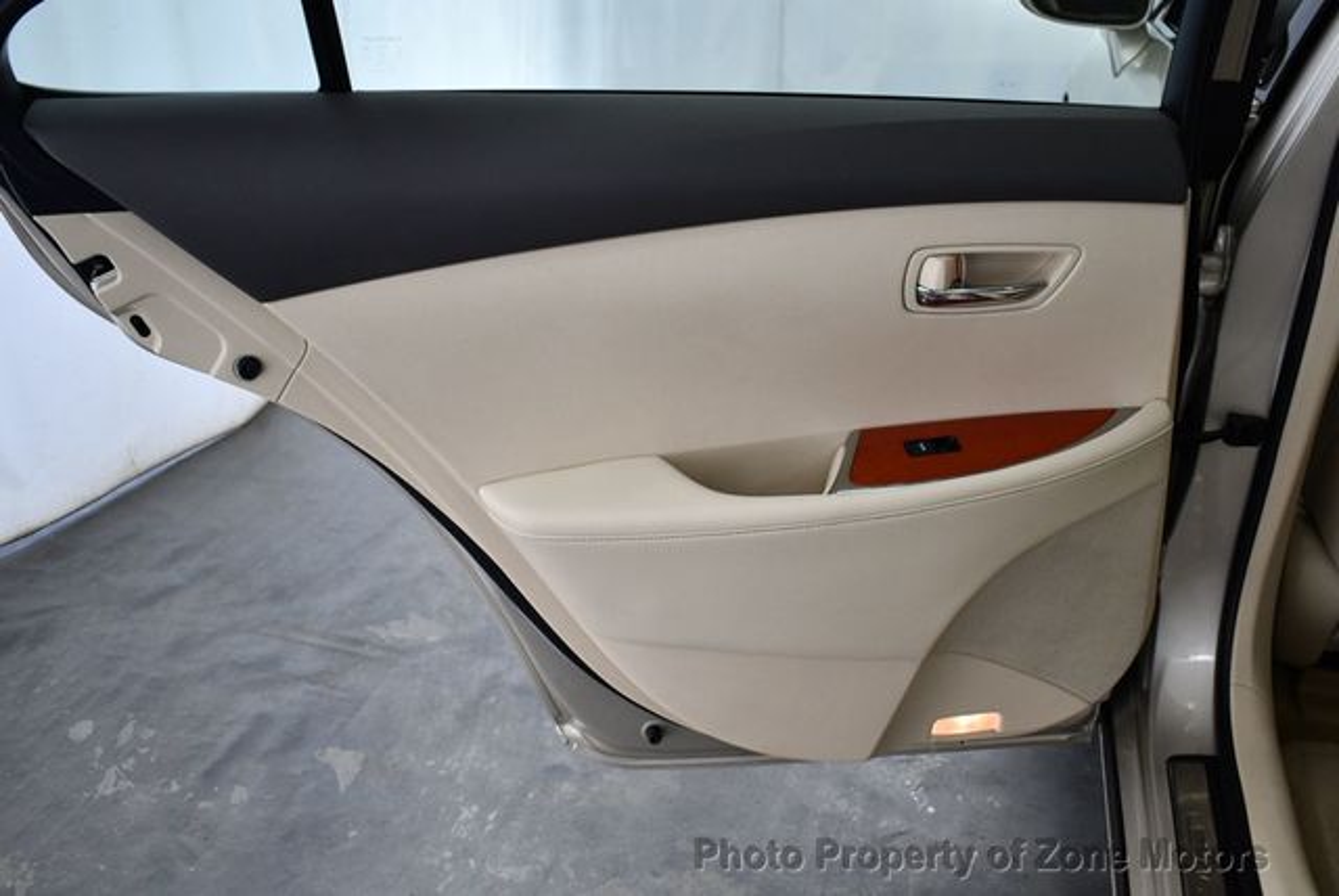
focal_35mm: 36
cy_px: 448
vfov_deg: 36.9
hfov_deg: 53.1
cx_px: 670
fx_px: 1340
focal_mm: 18
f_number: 3.5
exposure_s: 1/200
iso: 800
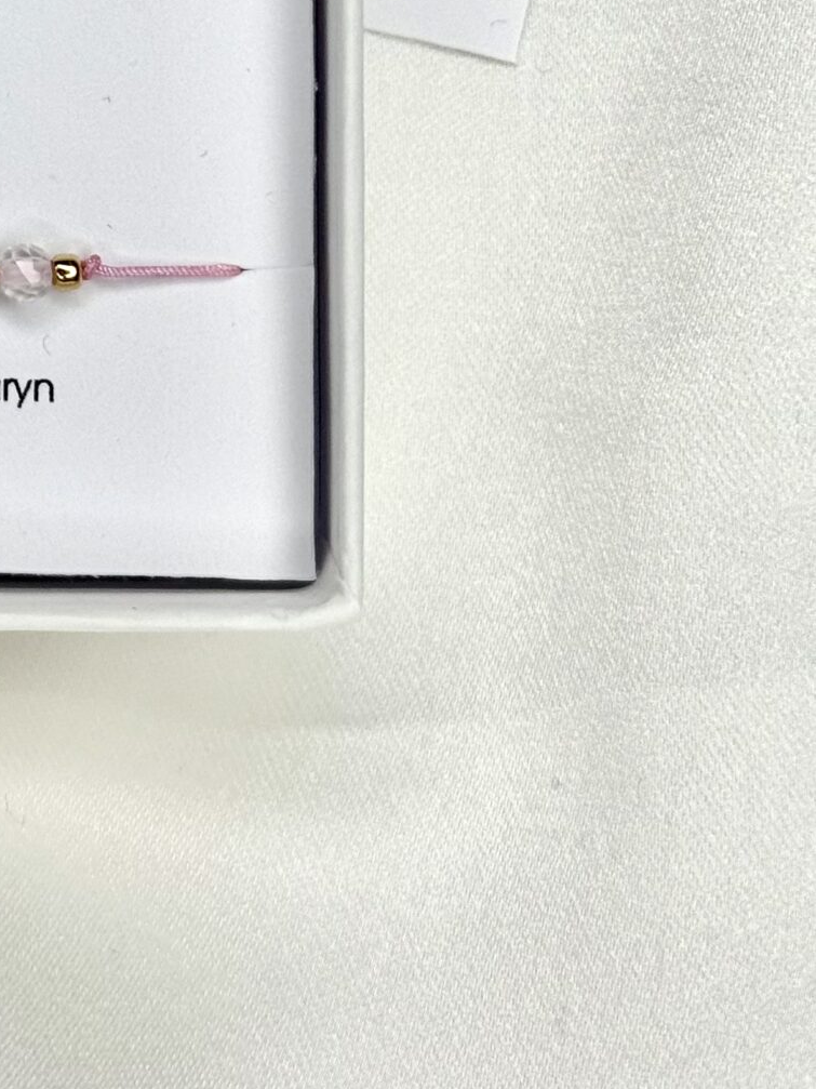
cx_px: -219
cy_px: -120
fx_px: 3835
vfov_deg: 15.7
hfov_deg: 11.8
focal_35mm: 122
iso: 64
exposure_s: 1/1264
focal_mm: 6.76
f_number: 1.78
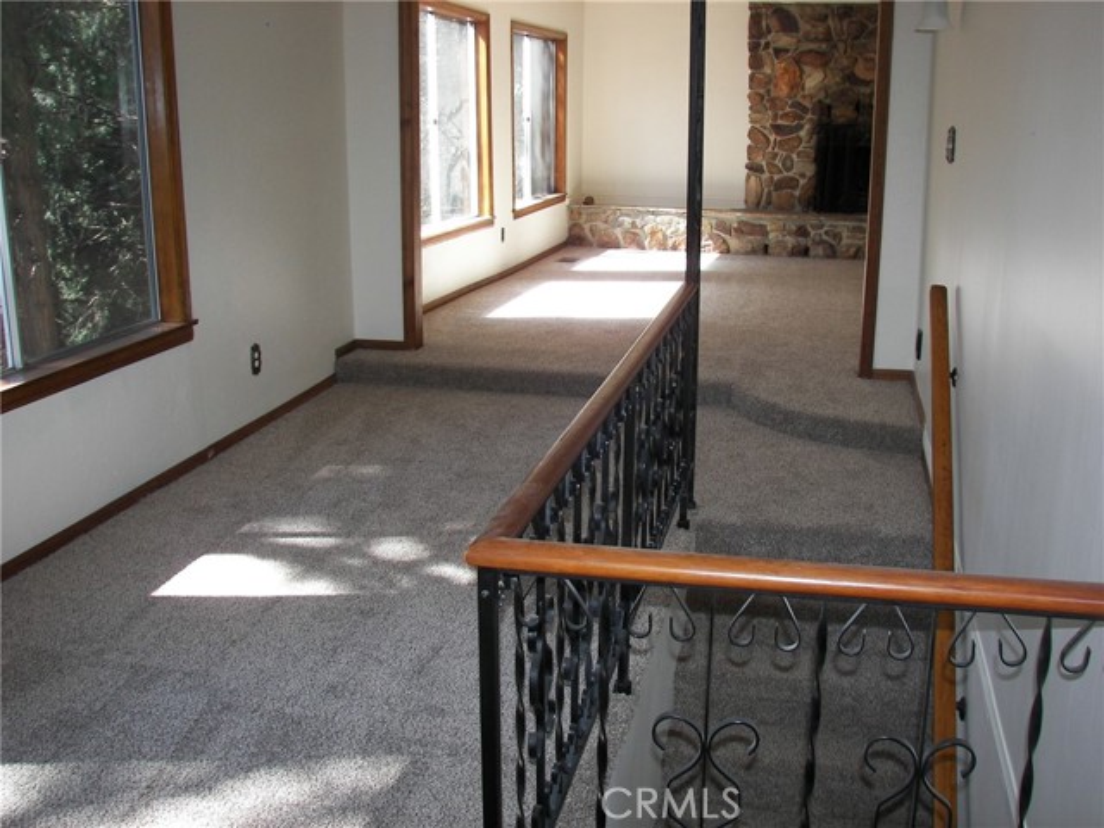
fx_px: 1148
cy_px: 414
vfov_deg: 39.7
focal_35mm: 36
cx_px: 552
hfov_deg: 51.4
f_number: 2.8
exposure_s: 1/60
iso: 50
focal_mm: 6
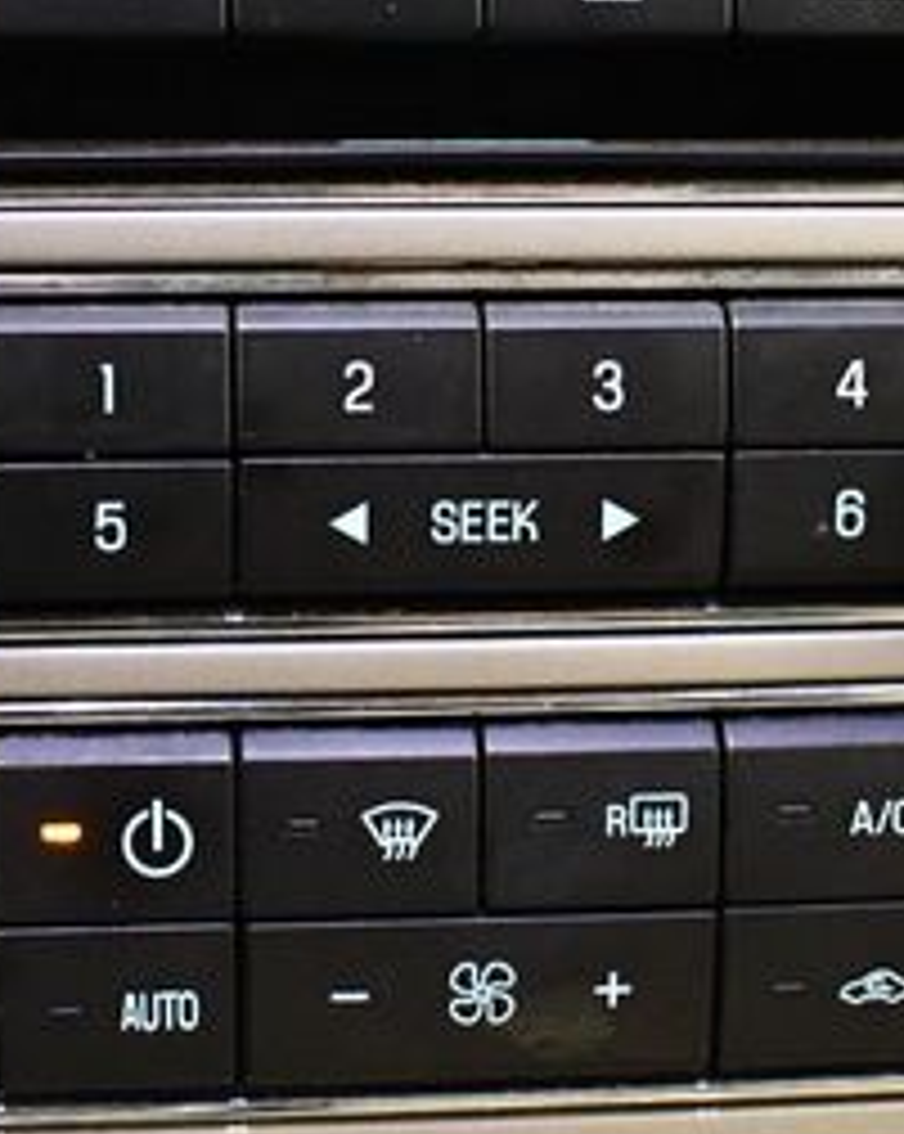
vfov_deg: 22.2
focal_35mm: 86
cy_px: 524
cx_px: 364
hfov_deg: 17.8
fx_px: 2881
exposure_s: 1/60
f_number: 3.5
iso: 5600
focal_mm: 18
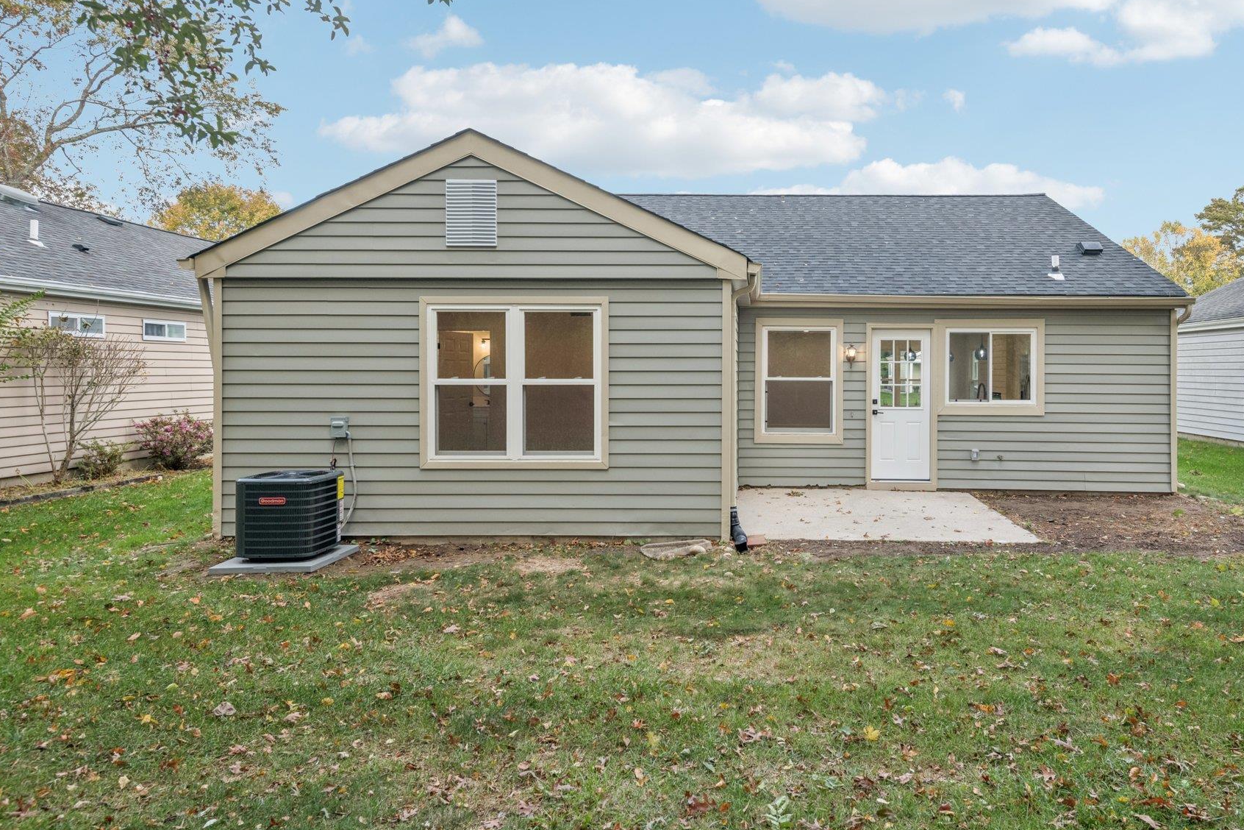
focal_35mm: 23
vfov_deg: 55.0
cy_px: 380
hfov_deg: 75.3
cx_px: 746
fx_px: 795
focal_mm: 19
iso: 250
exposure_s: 1/125
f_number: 8
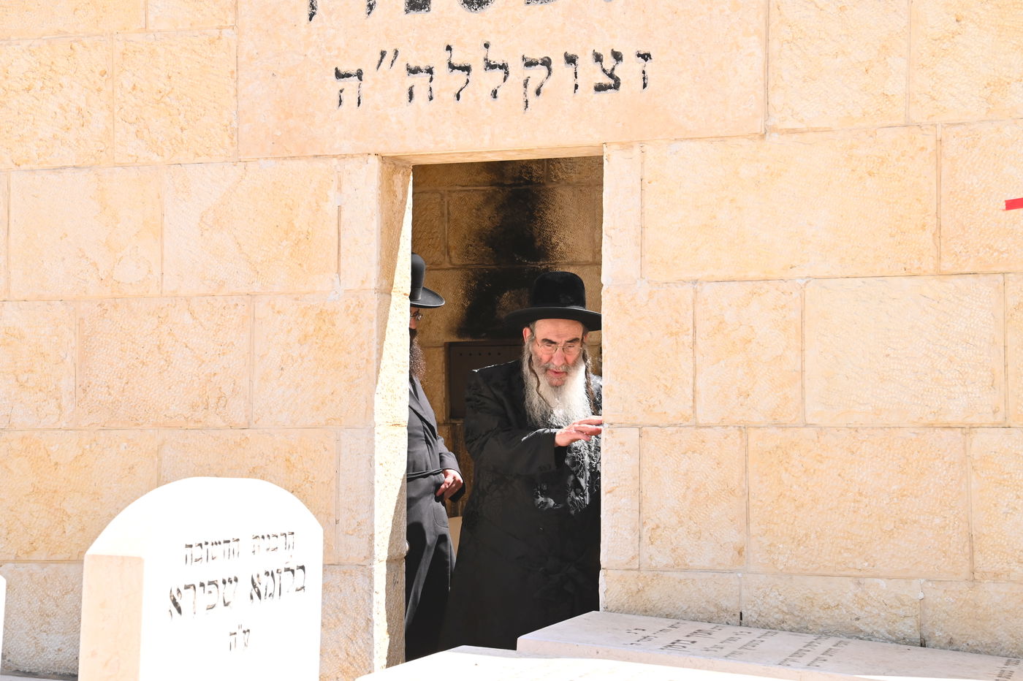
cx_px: 512
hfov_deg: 28.9
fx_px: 1988
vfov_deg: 19.4
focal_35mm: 70
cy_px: 340
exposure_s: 1/320
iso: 1250
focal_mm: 70
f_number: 18
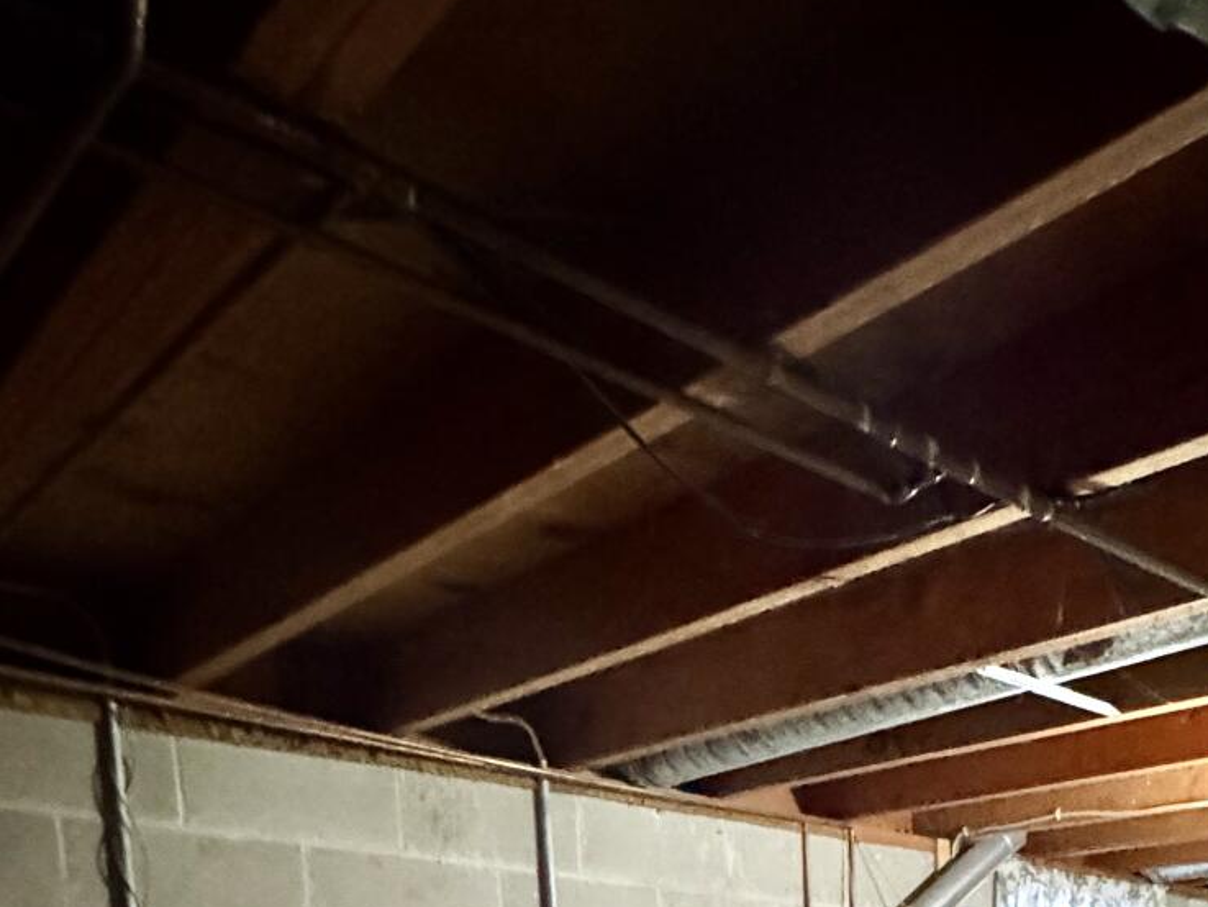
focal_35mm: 38
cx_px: 1149
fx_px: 1326
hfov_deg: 43.5
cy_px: 1284
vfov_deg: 28.2
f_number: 2.2
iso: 1250
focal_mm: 2.22
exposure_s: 1/40
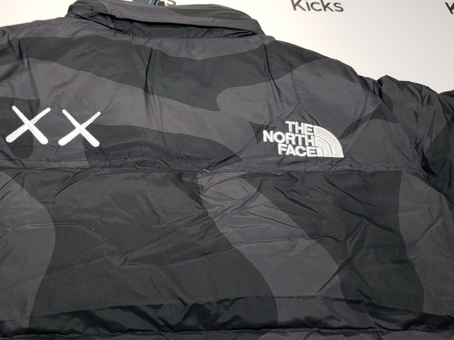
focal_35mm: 36
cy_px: 172
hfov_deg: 51.2
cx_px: 201
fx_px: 472
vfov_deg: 39.7
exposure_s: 1/205
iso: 50
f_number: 1.5
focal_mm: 4.3
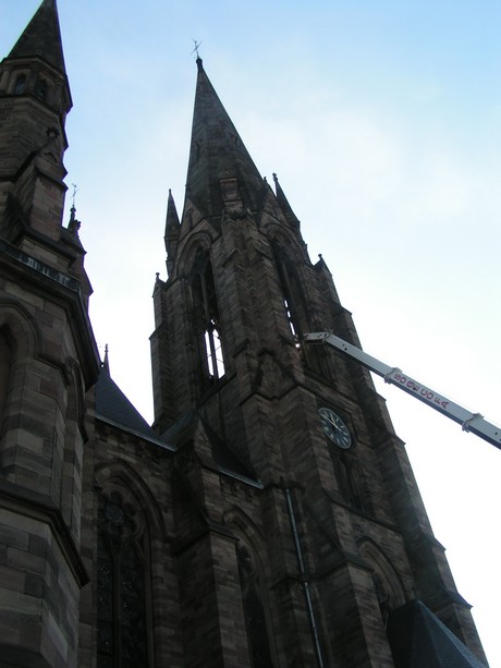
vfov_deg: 49.0
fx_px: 733
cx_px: 250
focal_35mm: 38
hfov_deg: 37.7
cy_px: 334
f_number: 5.6
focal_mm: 5.8
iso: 50
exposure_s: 1/250
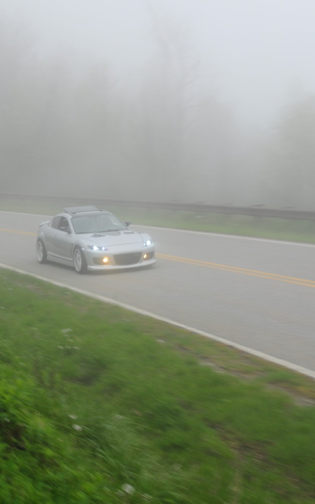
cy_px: 249
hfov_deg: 19.2
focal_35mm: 68
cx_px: 127
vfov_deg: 30.3
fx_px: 931
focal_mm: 29
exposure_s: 1/40
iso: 200
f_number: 5.6
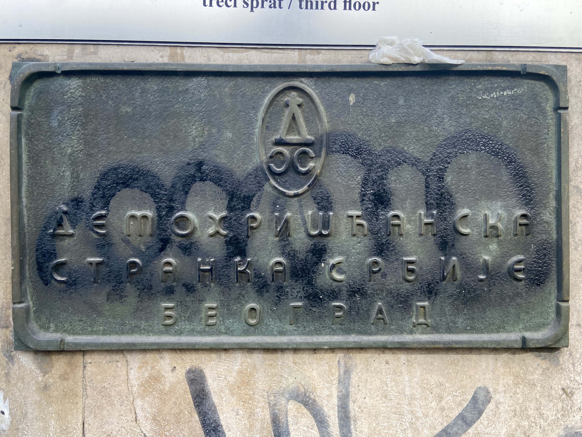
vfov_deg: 53.1
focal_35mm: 26
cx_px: 291
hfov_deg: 67.3
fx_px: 437
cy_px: 218
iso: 32
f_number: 1.8
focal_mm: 4.25
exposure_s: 1/504
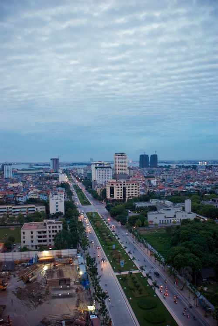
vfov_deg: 61.9
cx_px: 109
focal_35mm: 30
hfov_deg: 43.7
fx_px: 272
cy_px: 163
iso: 400
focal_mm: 20
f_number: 3.8
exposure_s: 1/15
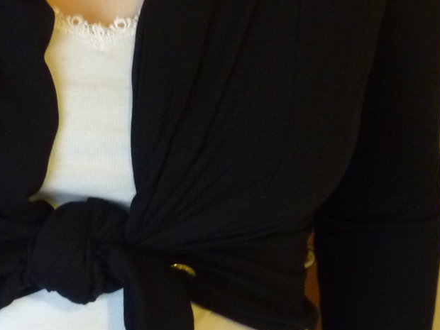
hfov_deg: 22.2
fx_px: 1093
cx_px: 35
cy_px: 139
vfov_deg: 17.2
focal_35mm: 86
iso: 400
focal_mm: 7.2
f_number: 4
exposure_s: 1/4
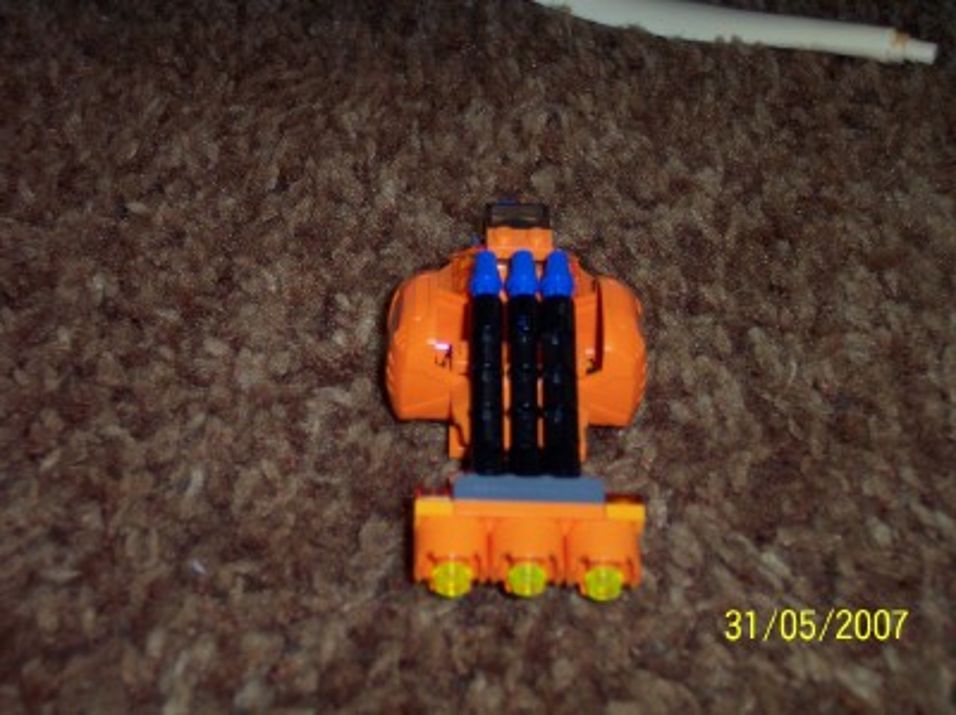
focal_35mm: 63
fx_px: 1738
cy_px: 358
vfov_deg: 23.2
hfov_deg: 30.8
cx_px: 478
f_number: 3.4
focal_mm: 13.3
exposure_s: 1/45
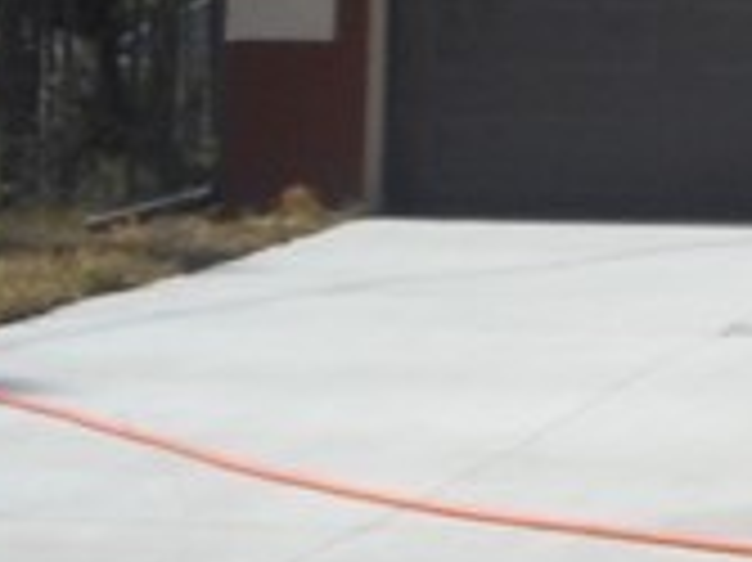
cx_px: 1594
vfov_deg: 7.1
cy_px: 49
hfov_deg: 8.8
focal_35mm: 209
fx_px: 4537
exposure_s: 1/640
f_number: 4.2
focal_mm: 6
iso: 80
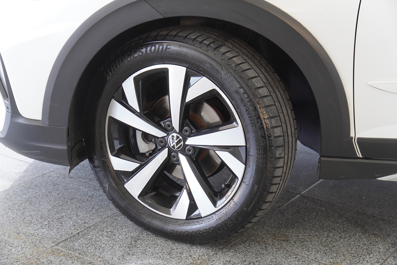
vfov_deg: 19.7
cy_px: 132
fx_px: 761
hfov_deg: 29.2
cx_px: 198
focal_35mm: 69
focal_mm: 46
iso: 640
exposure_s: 1/80
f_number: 4
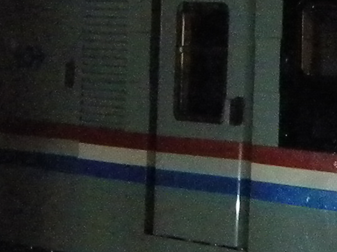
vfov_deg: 6.5
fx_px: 2209
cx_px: -211
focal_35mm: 227
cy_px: 7
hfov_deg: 8.5
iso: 800
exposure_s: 1
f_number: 3.7
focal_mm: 6.4
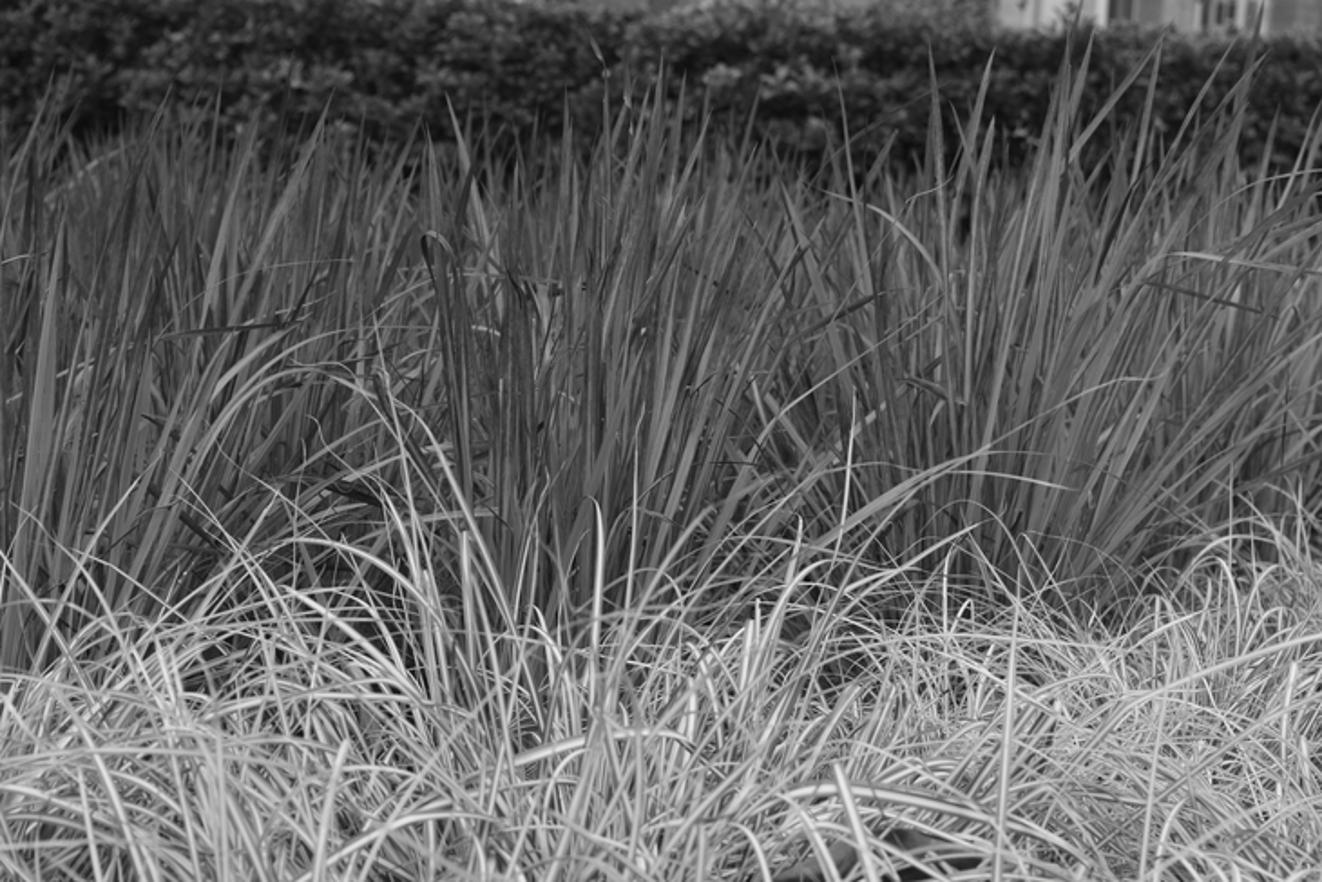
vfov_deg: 18.9
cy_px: 441
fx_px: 2644
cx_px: 661
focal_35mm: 72
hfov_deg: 28.1
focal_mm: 48
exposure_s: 1/250
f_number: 8
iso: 250
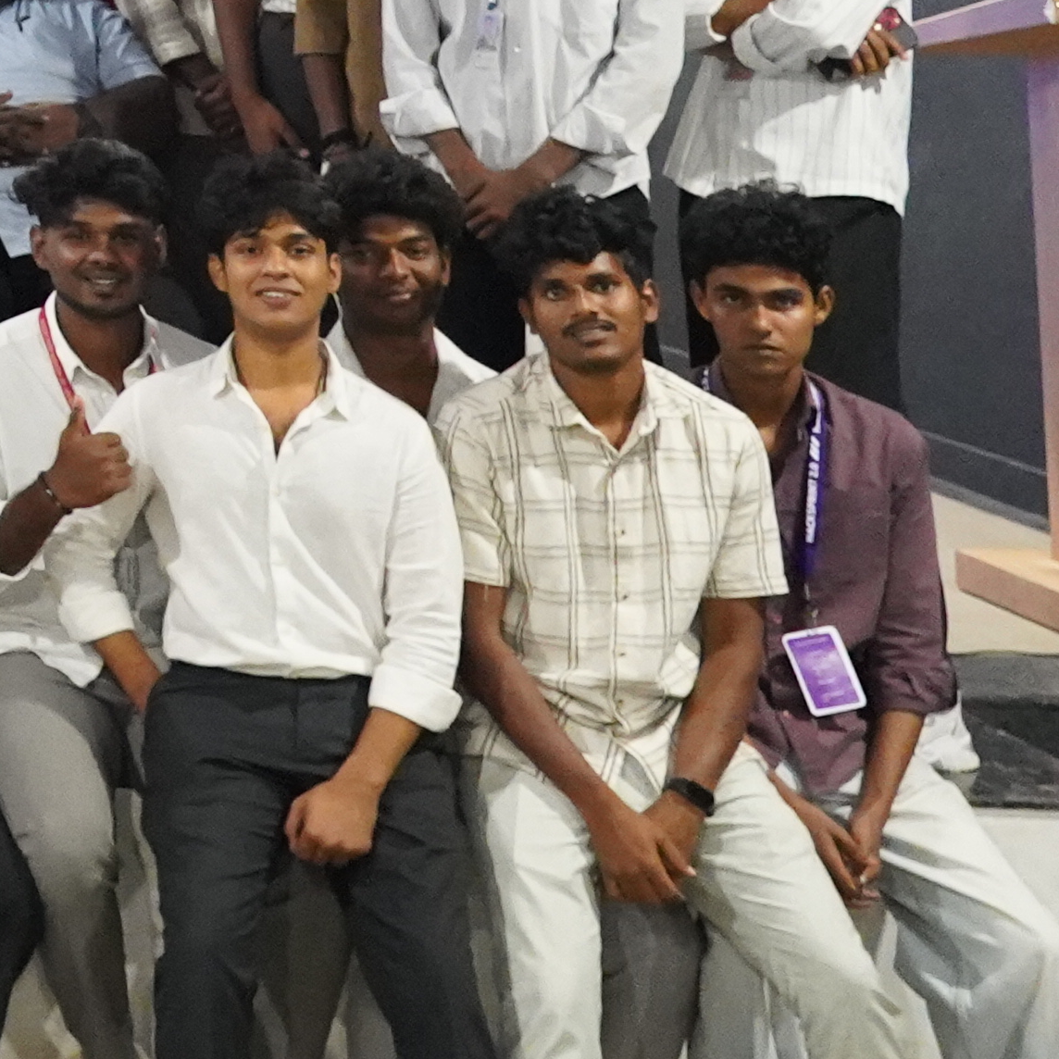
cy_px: -523
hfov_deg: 13.3
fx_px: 3703
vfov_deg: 15.1
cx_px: -1246
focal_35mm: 107
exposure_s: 1/80
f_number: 4
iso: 10000
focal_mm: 24
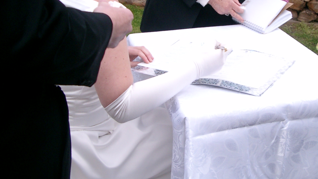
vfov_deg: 16.5
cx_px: 239
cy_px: 50
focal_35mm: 73
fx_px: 615
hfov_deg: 28.5
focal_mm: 7.6
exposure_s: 1/500
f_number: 2.6
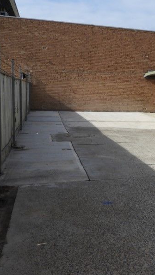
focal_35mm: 45
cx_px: 166
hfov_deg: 24.9
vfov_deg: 45.4
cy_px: 123
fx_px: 329
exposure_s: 1/1600
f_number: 3.3
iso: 100
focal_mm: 4.3
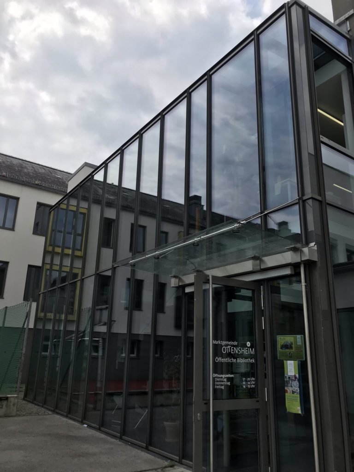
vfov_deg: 63.4
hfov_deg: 49.7
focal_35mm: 28
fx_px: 382
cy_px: 236
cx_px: 177
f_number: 1.8
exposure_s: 1/3300
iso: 20
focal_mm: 3.99
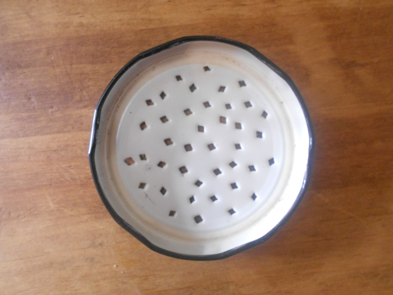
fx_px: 329
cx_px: 196
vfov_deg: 48.2
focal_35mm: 29
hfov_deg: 61.7
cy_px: 148
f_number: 3.4
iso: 400
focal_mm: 5.3
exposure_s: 1/10
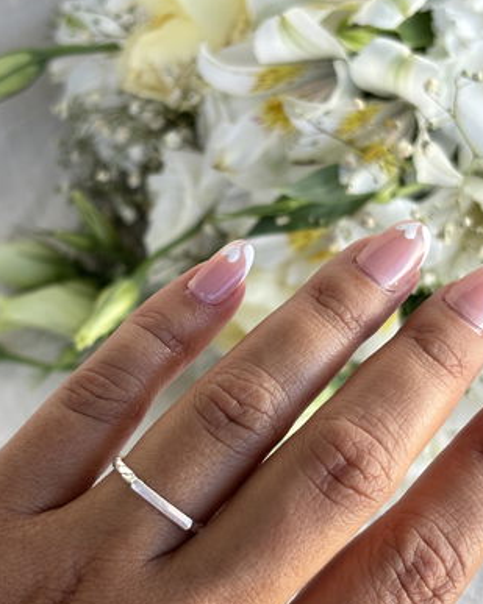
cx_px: 183
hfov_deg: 21.8
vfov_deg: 27.1
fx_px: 1252
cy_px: 368
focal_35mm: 70
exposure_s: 1/211
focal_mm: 5.96
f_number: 1.6
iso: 32
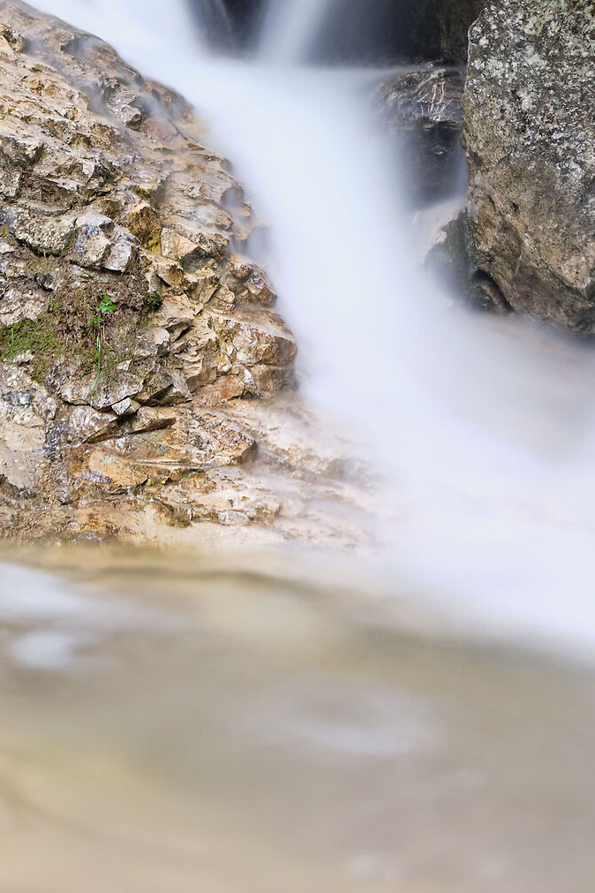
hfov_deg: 17.9
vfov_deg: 25.7
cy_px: 78
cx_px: 291
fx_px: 1884
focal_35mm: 76
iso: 320
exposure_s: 10
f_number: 5.6
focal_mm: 21.4
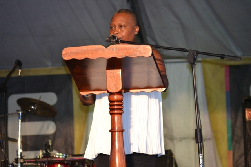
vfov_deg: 5.7
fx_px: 1674
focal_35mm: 240
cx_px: 126
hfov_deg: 8.6
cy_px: 84
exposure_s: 1/60
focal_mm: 160
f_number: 5.3
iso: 1400
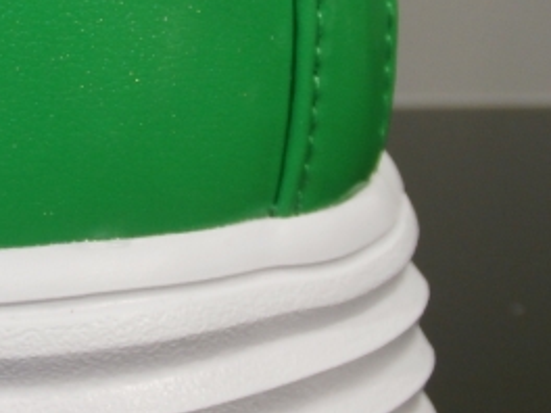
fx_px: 1433
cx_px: -146
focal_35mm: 90
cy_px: -20
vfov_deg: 16.0
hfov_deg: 20.1
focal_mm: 6
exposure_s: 1/60
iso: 160
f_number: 3.4
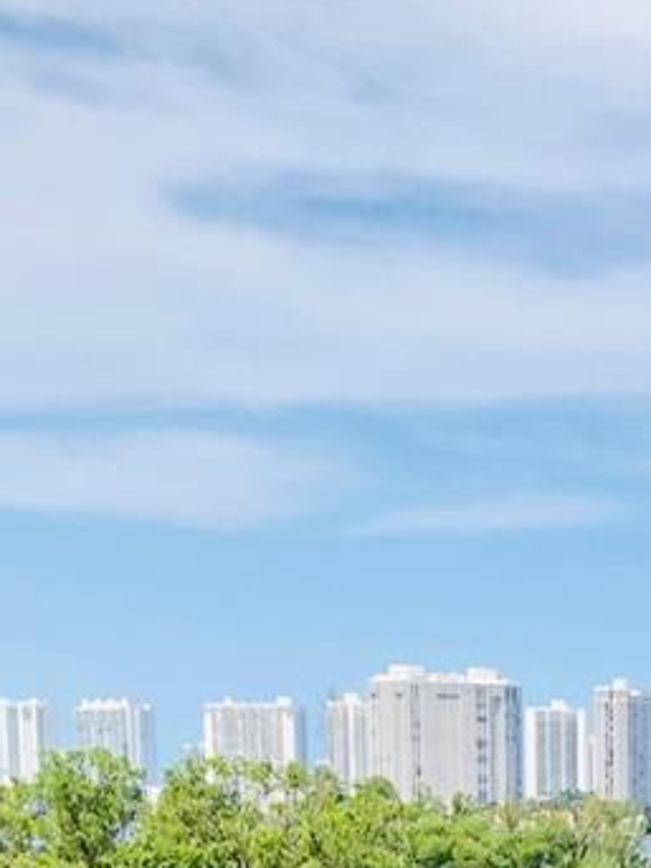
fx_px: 2459
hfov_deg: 14.3
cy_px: 1341
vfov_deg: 17.7
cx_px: 892
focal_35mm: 98
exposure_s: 1/1033
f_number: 1.8
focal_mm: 3.99
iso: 20
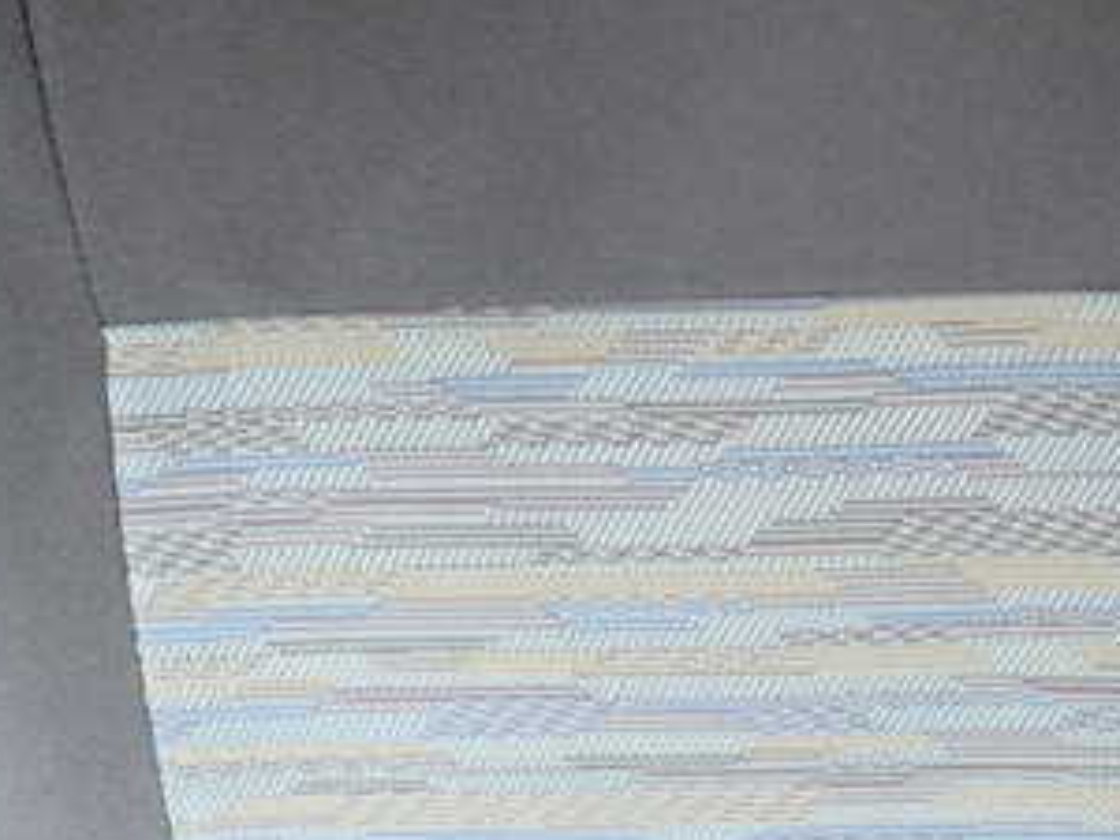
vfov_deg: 29.0
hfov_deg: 37.7
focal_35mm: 50
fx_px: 1618
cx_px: 769
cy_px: 321
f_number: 2
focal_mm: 4.5
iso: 200
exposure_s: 1/80
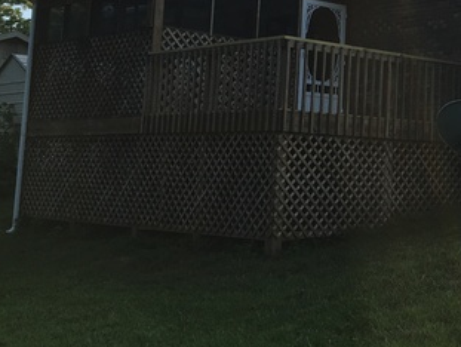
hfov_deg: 25.7
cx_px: 453
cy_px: 50
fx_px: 960
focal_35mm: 72
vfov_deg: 20.2
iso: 25
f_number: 2.2
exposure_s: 1/810
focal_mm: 4.15
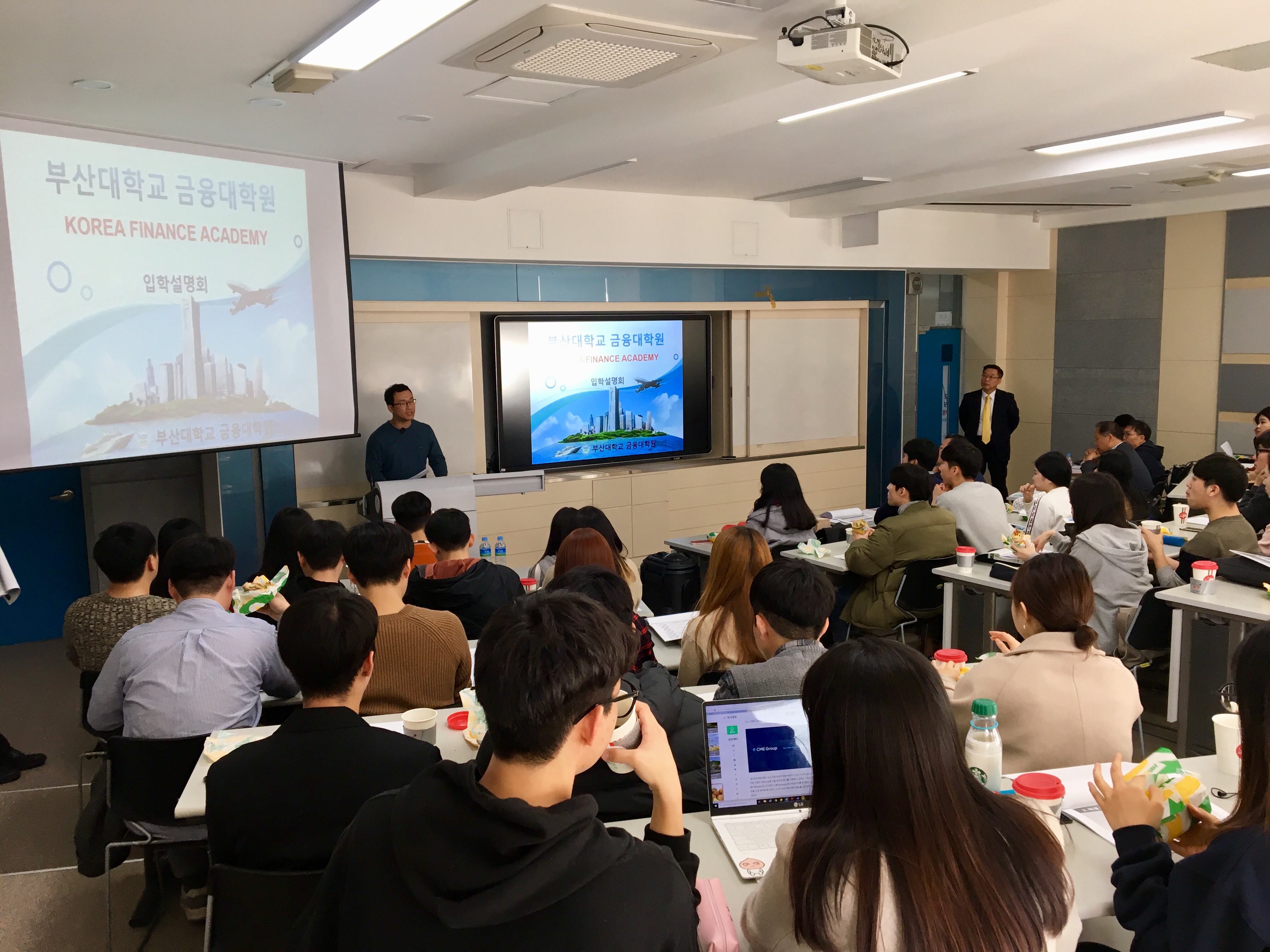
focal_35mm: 29
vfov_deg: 48.2
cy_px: 476
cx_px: 635
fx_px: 1064
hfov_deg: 61.7
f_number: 2.2
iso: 25
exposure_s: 1/40
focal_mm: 4.15
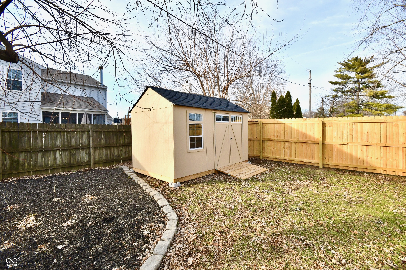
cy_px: 135
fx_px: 169
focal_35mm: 15
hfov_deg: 100.4
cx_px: 203
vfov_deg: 77.3
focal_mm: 10
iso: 640
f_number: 10
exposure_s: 1/400
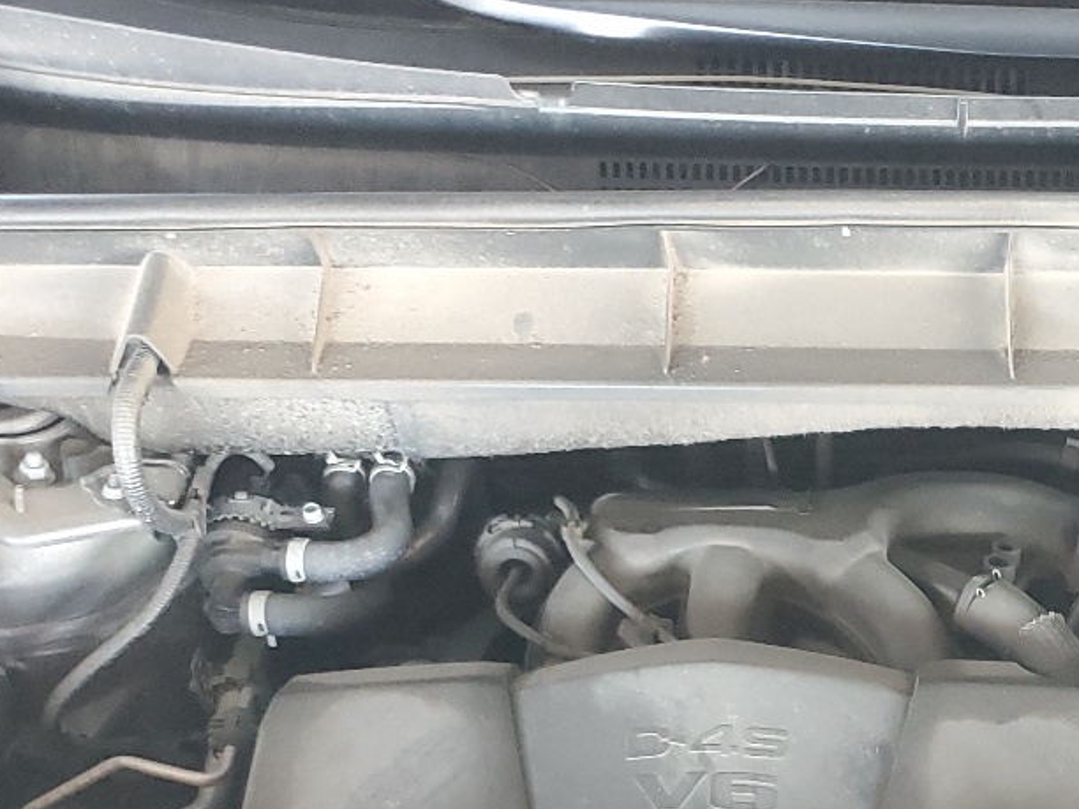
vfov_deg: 20.2
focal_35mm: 68
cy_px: 983
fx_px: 2120
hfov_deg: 27.4
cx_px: 989
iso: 320
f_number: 1.5
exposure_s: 1/40
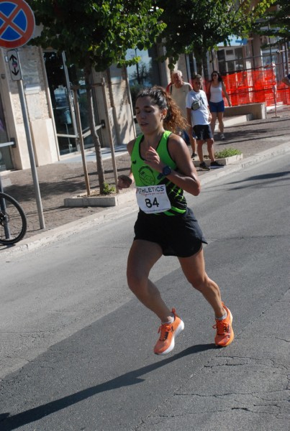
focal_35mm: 72
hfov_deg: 19.0
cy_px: 216
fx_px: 865
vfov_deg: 28.0
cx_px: 145
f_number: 7.1
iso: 1000
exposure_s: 1/2000
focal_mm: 48
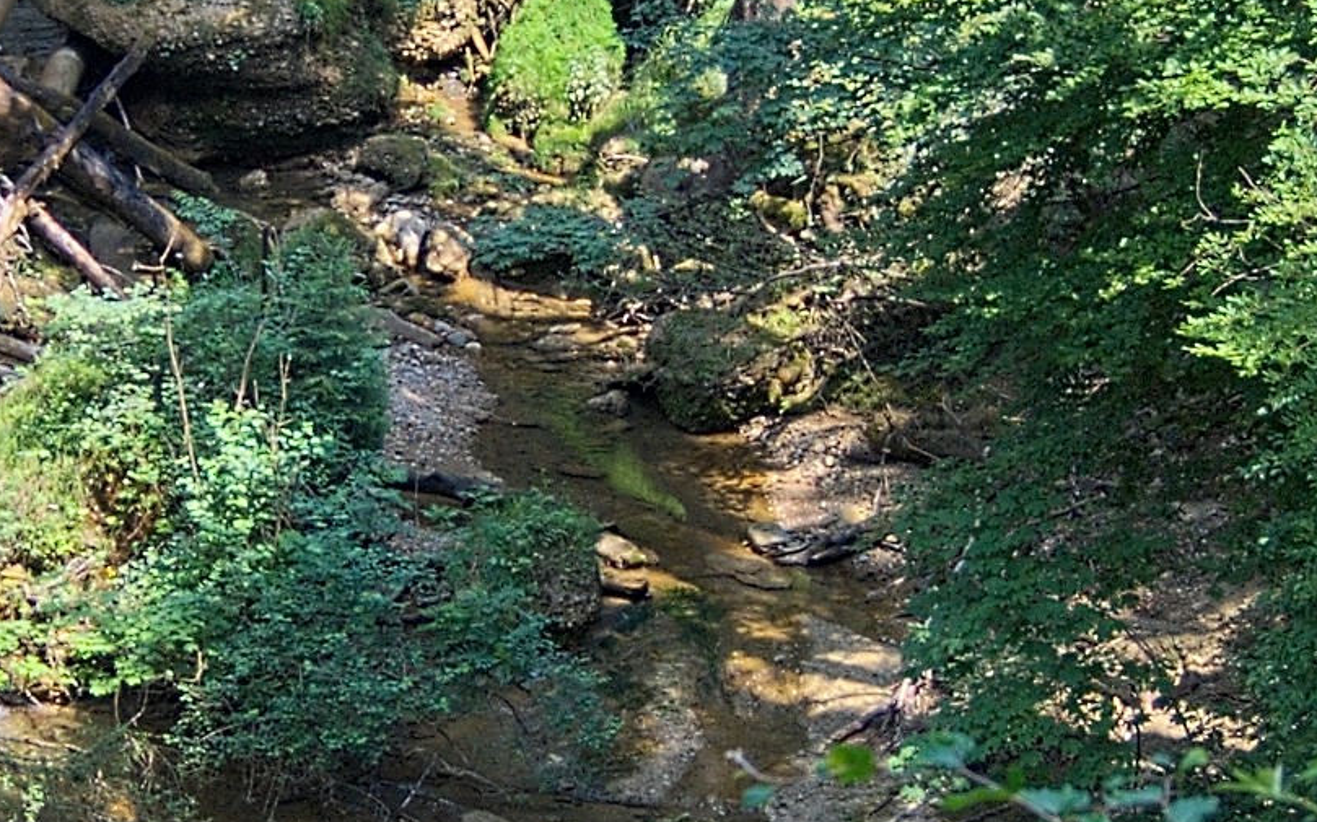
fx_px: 6080
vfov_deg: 7.7
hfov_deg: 12.3
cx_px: 295
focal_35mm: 169
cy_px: 435
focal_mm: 23
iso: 100
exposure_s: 1/200
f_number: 3.8
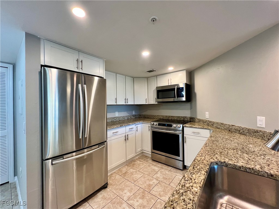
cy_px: 104
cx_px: 140
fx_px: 105
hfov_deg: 106.2
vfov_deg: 89.9
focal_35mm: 13
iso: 160
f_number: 1.8
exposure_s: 1/60
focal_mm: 1.57
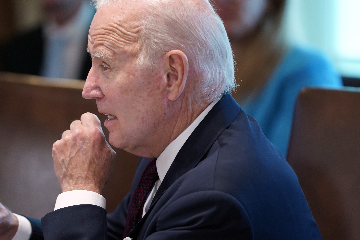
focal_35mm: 271
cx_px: 128
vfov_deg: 5.1
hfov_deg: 7.6
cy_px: 132
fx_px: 2710
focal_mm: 200
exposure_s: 1/200
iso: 2000
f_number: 2.8
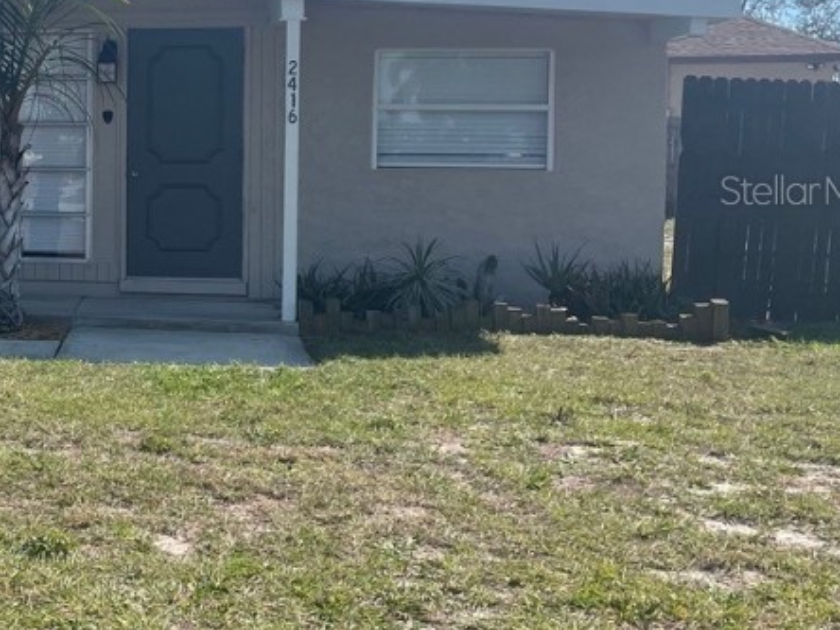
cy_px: 189
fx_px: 1456
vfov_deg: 24.2
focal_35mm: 60
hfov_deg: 29.3
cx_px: -70
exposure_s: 1/4000
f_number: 1.6
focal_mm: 4.2
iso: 32
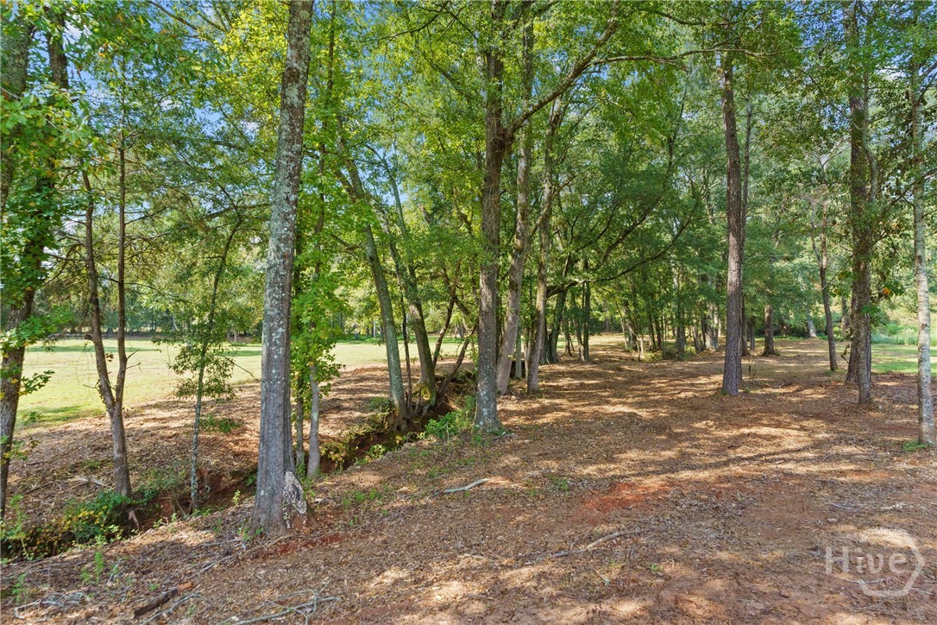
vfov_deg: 67.4
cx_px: 468
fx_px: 468
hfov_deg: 90.0
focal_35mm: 18
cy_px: 312
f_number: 5.6
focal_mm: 18
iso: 1250
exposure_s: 1/1600
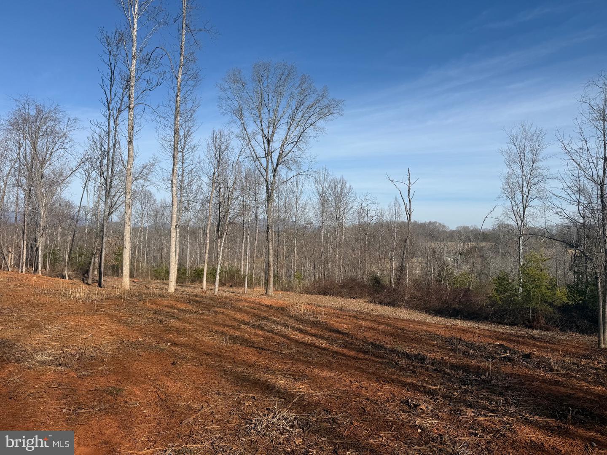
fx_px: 421
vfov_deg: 56.8
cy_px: 228
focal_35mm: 24
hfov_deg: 71.6
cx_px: 304
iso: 80
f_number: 1.78
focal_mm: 6.76
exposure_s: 1/8130
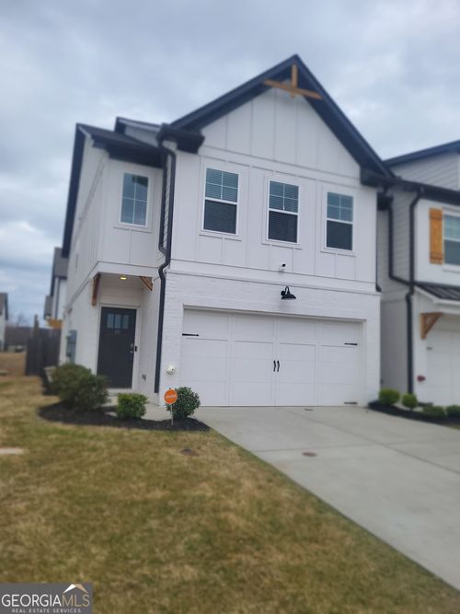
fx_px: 461
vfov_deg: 67.3
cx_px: 230
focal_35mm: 26
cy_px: 307
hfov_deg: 53.0
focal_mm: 5.4
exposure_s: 1/1529
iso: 40
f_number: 1.8
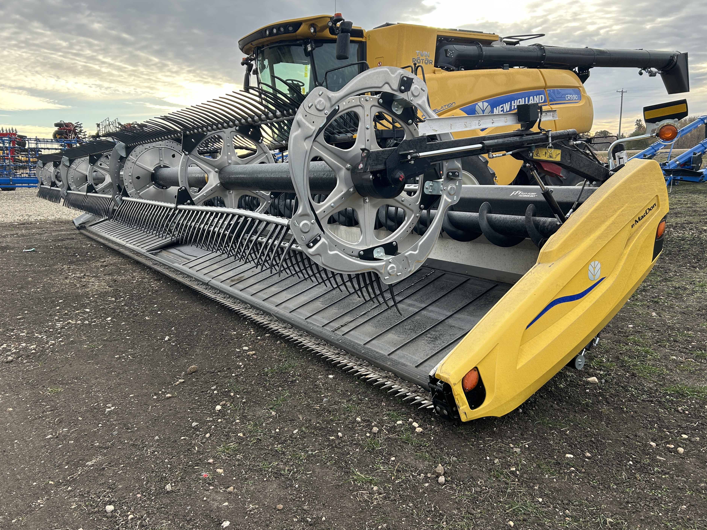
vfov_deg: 49.7
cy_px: 248
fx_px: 572
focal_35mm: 28
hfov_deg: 63.4
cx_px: 328
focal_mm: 5.7
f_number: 1.5
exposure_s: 1/621
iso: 50
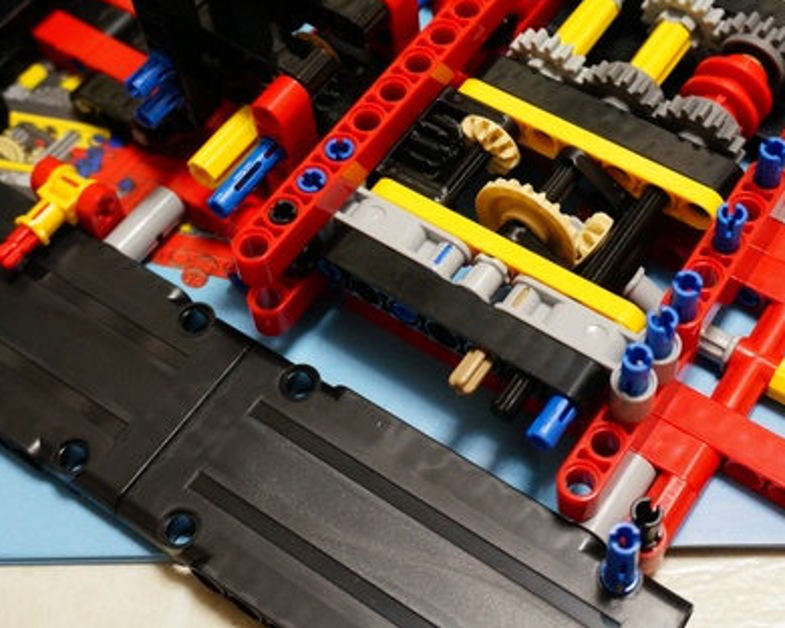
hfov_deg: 32.5
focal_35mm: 58
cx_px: 469
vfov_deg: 26.2
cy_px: 201
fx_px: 1342
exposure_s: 1/40
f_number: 5
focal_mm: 25
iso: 1600
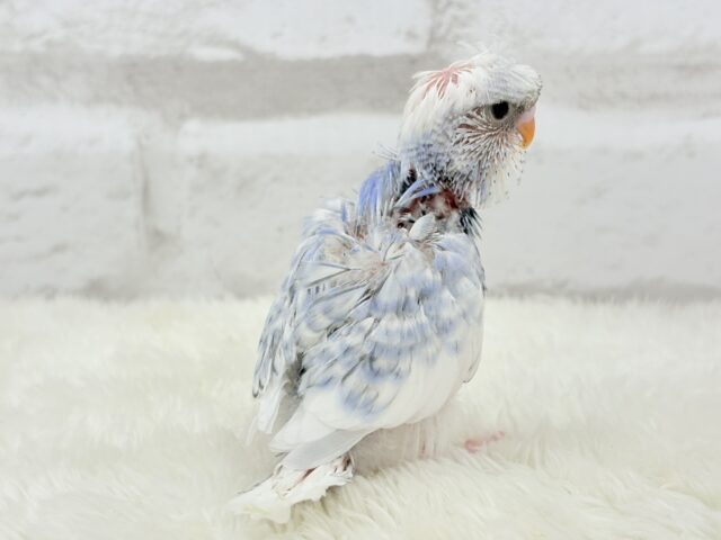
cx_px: 360
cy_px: 270
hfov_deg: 36.8
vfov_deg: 28.0
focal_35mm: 52
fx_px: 1083
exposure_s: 1/100
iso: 64
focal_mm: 5.96
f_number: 1.6
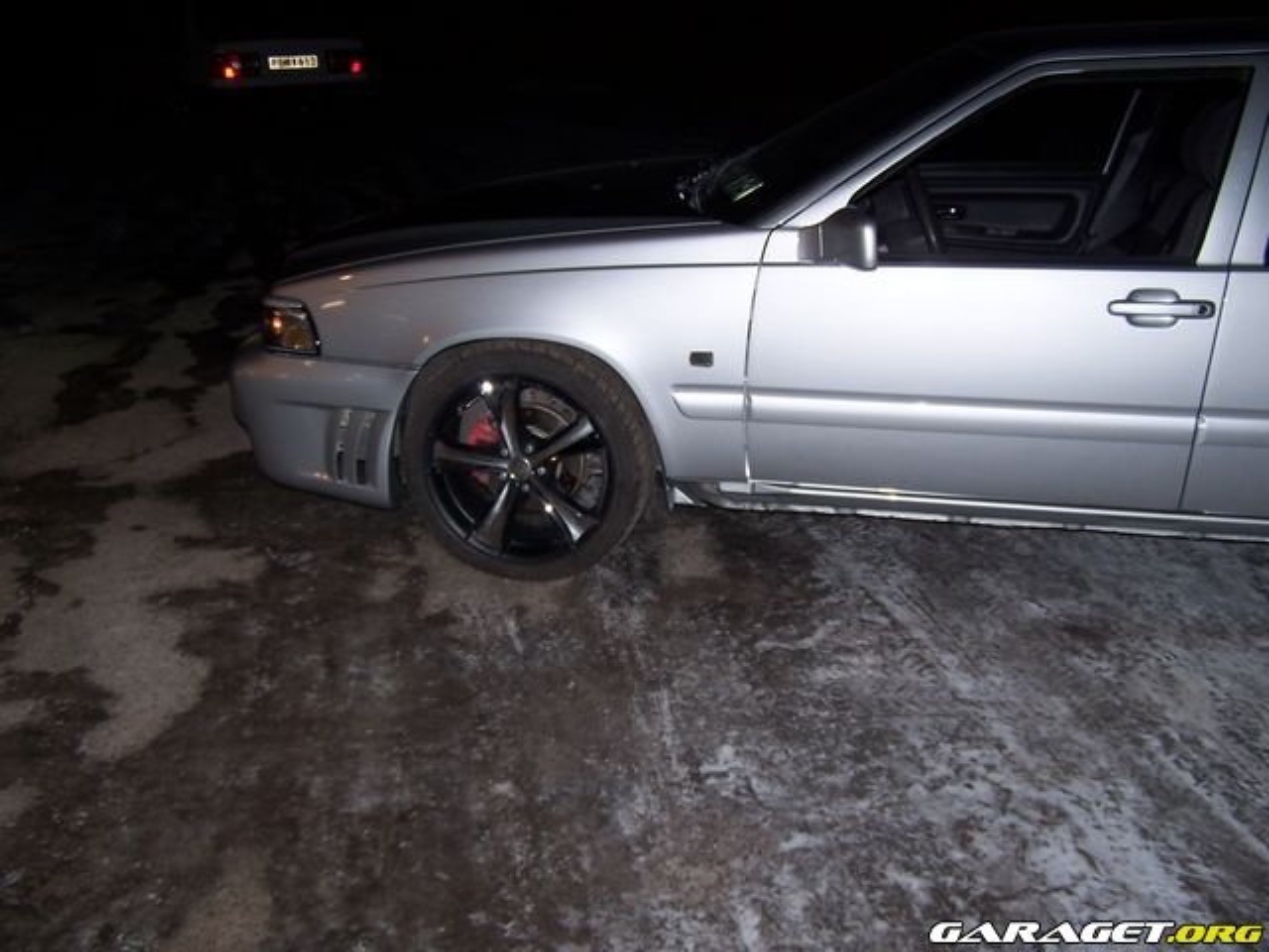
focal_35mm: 38
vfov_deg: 37.7
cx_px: 634
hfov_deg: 49.0
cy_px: 476
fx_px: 1393
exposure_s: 1/60
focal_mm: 6.3
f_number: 2.8
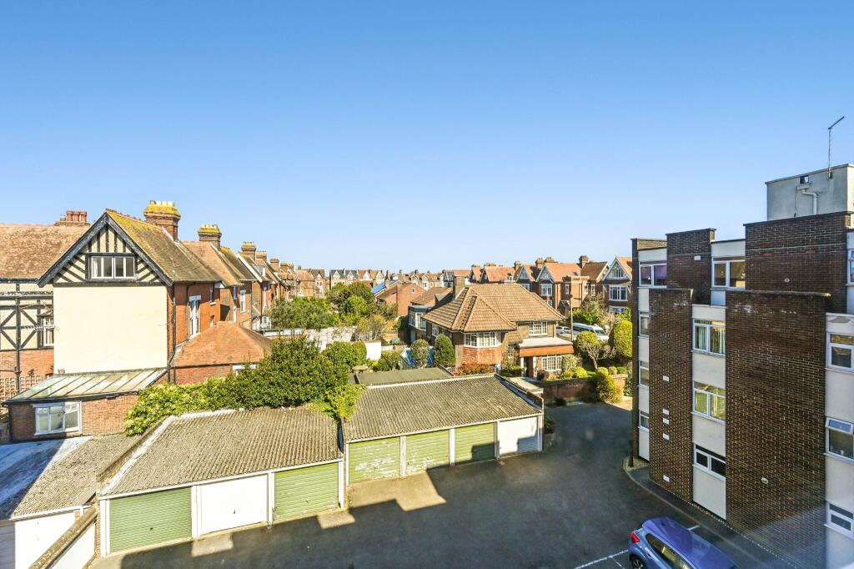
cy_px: 284
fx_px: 332
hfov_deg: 104.3
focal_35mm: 14
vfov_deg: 81.2
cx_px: 427
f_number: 8
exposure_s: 1/1000
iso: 400
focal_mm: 14
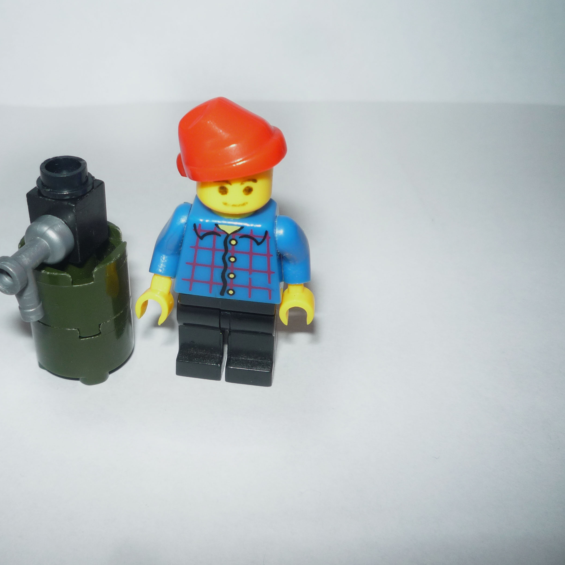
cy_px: 283
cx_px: 209
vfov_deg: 43.9
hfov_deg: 43.5
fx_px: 702
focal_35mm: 38
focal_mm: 5.2
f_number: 4
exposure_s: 1/30
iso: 100
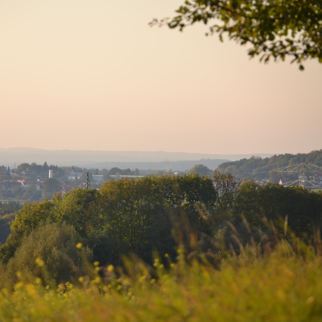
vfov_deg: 4.6
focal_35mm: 383
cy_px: 161
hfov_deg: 4.6
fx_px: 4031
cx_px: 96
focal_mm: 200
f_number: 6.3
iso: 100
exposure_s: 1/160
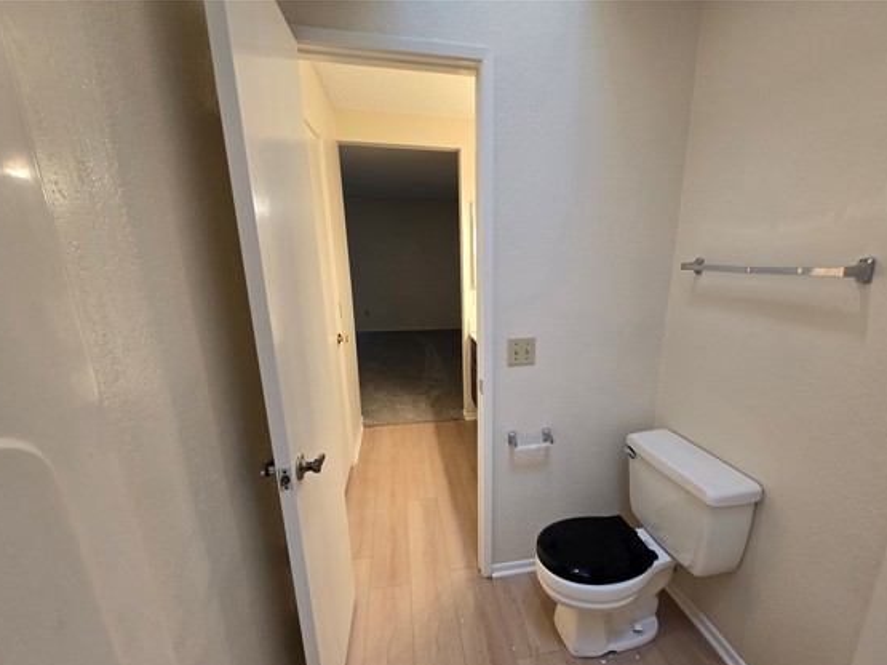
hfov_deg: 97.8
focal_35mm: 15
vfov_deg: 81.2
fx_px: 384
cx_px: 489
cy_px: 382
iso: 100
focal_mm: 2.2
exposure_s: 1/60
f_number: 2.2
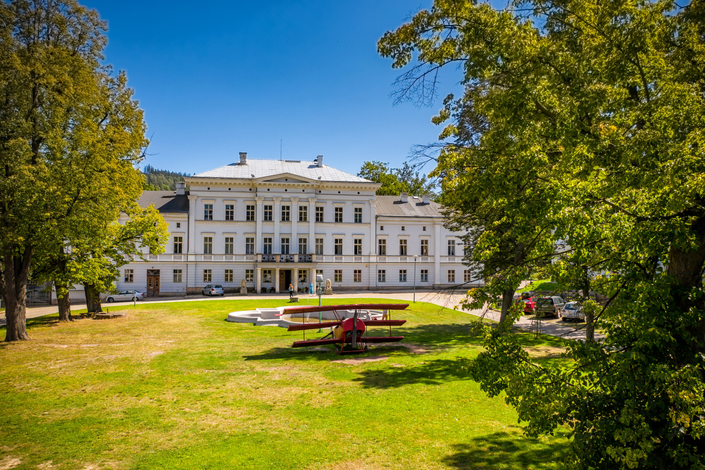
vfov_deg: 46.4
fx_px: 548
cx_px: 352
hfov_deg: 65.5
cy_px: 235
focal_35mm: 28
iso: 100
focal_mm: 10.26
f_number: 3.5
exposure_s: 1/1600
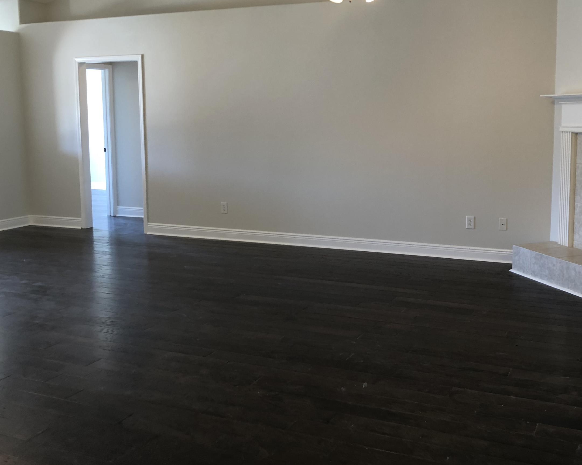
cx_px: 361
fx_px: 654
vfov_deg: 39.0
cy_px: 194
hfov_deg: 47.5
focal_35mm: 38
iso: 40
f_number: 1.8
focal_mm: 4
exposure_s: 1/24
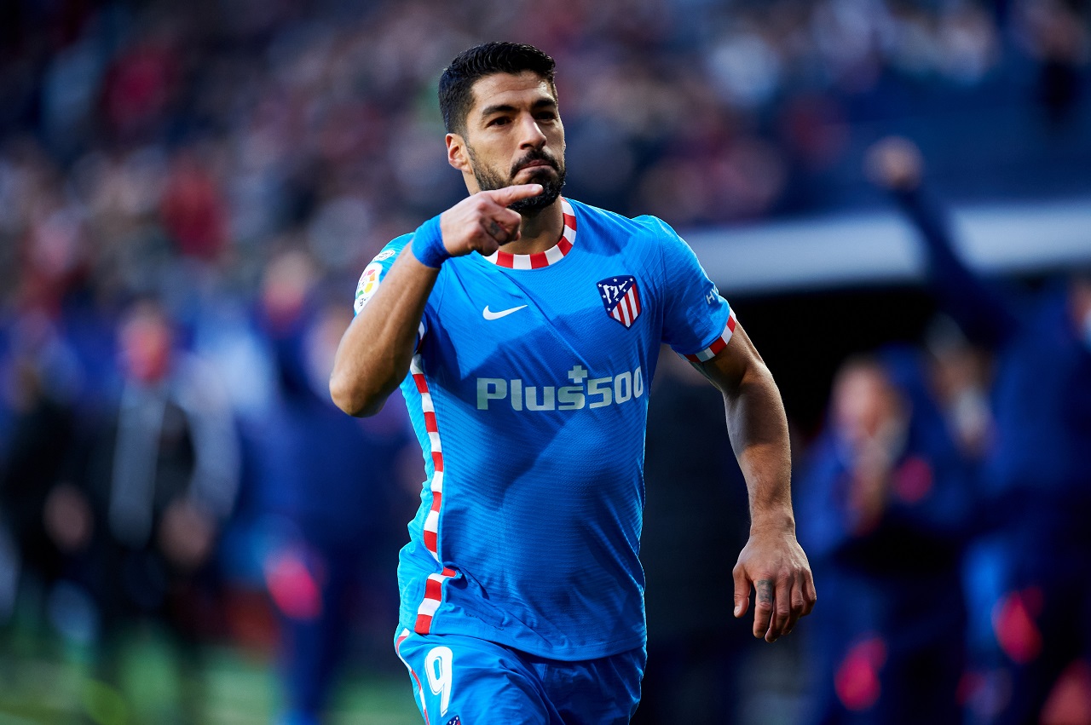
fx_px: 12111
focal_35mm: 400
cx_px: 546
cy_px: 362
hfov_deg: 5.2
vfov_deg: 3.4
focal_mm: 400
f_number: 2.8
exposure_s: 1/2500
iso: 2000
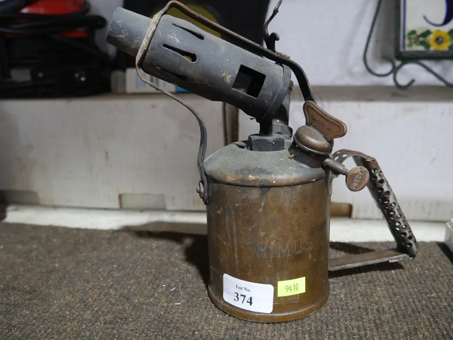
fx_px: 419
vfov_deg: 44.2
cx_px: 226
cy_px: 170
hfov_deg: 56.8
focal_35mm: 32
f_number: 3.6
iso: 1000
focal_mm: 16
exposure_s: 1/60
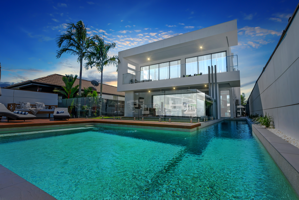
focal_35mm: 17
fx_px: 141
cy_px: 100
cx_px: 150
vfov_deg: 70.6
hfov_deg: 93.2
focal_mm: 17
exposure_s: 1/250
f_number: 10
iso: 640
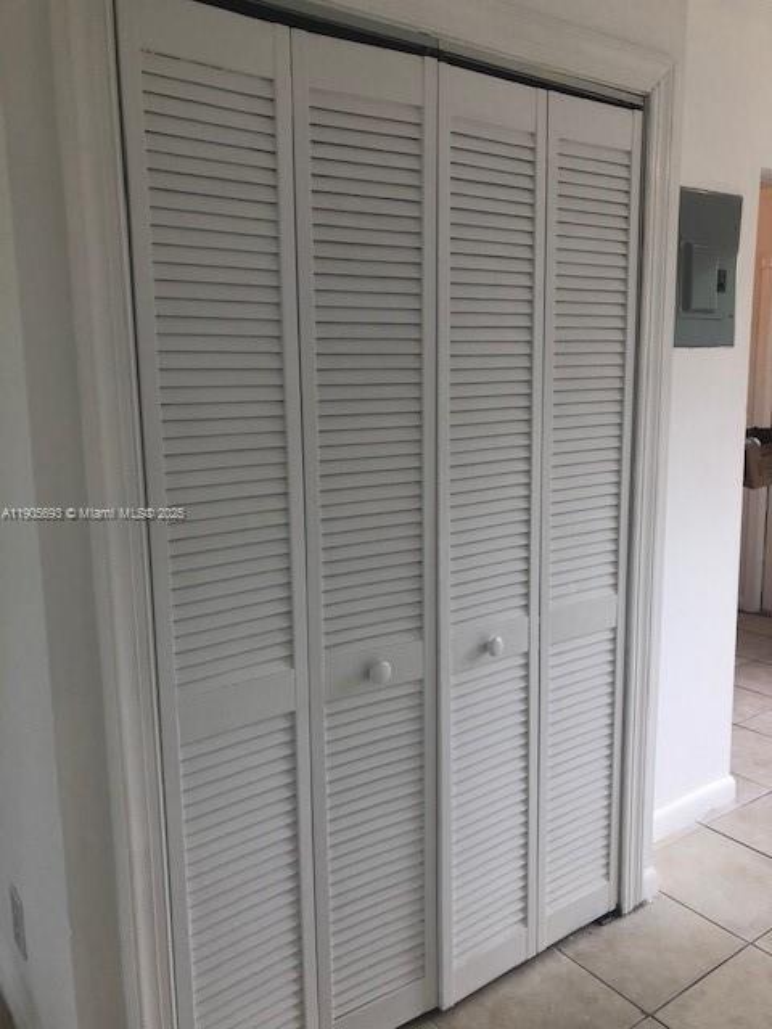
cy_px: 514
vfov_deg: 63.4
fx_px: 833
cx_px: 386
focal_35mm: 28
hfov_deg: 49.7
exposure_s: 1/40
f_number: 1.8
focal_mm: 3.99
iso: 25
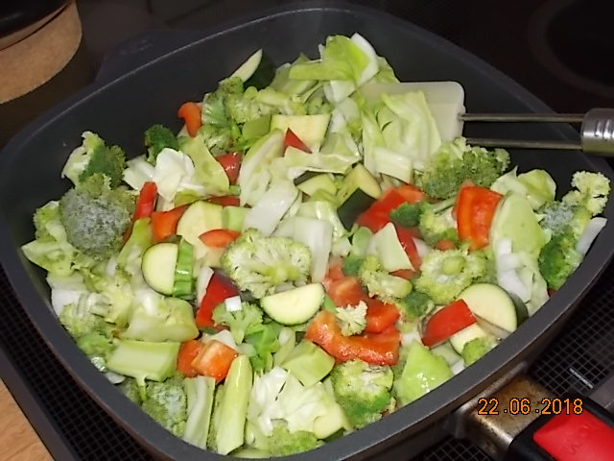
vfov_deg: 29.1
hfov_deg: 38.2
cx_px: 307
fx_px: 887
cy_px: 230
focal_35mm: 50
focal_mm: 9
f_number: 4.5
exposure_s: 1/30
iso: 200
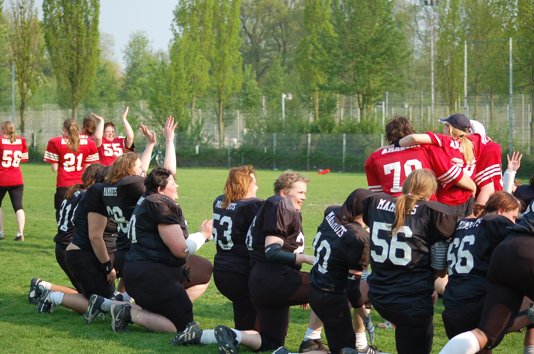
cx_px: 267
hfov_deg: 19.5
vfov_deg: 13.0
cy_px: 177
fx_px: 1555
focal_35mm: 105
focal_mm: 70
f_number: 4
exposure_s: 1/1000
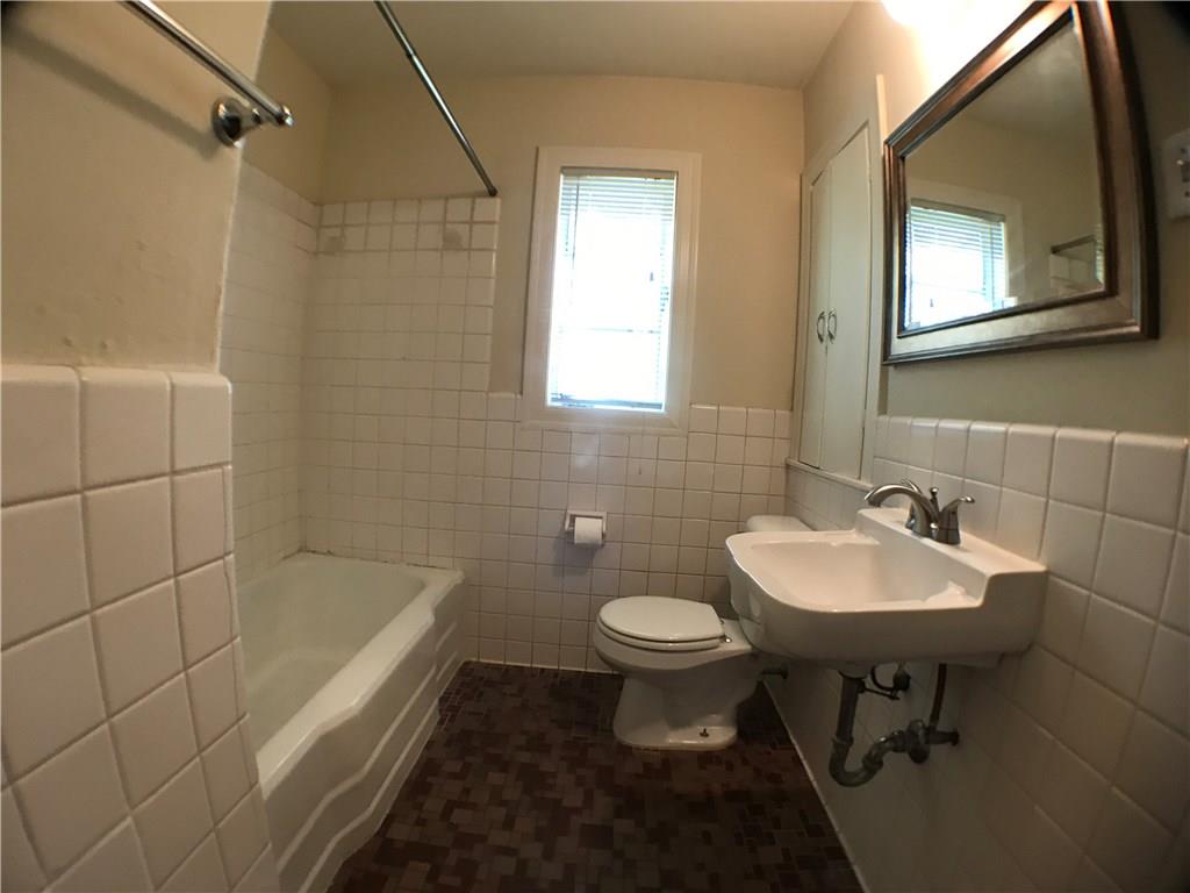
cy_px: 446
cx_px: 595
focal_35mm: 28
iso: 40
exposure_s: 1/20
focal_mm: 3.99
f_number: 1.8
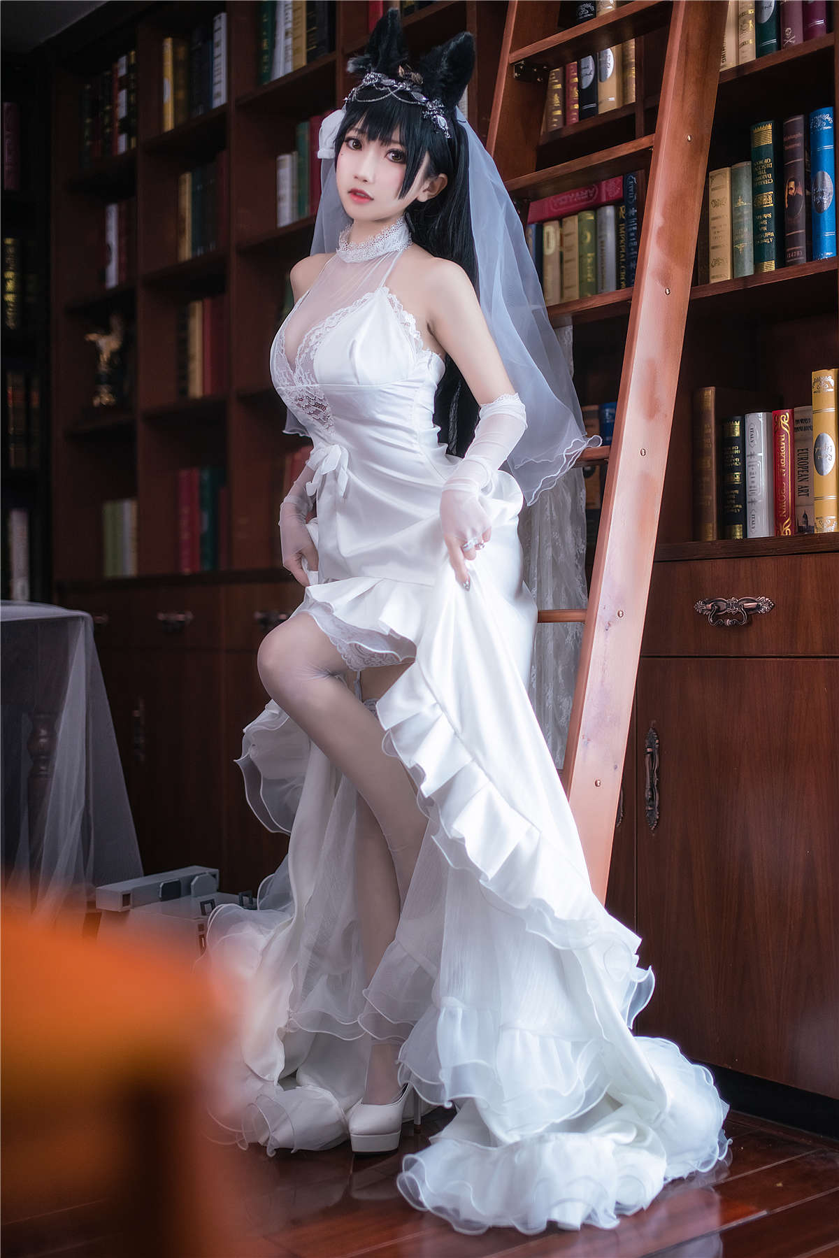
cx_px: 420
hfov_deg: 27.0
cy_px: 629
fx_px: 1747
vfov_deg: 39.6
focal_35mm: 50
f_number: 1.4
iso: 320
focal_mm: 50
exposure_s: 1/60
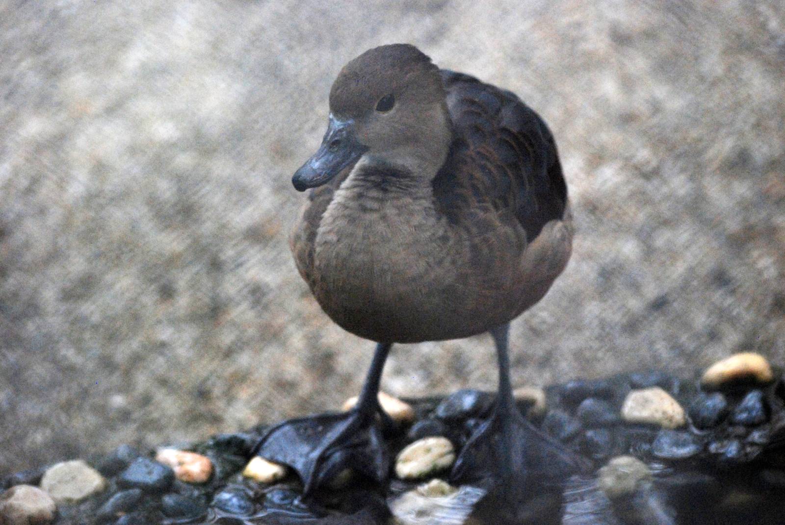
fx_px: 4421
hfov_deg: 10.1
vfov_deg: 6.8
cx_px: 392
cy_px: 262
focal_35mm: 202
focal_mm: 135
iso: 1600
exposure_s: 1/160
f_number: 4.2
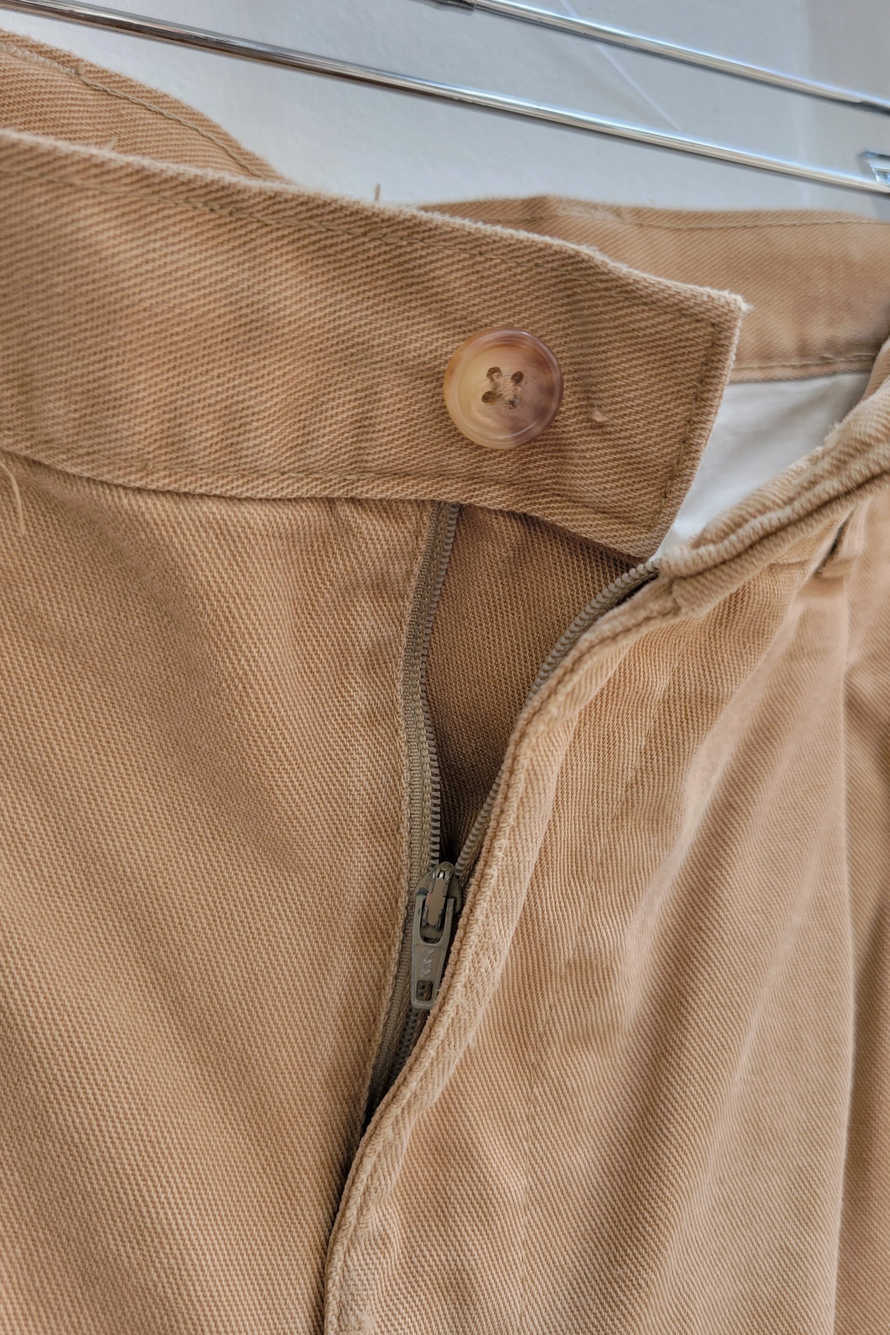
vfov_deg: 65.5
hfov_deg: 46.3
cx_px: 500
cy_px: 687
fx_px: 1038
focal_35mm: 28
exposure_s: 1/120
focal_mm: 5.4
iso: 64
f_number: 1.8
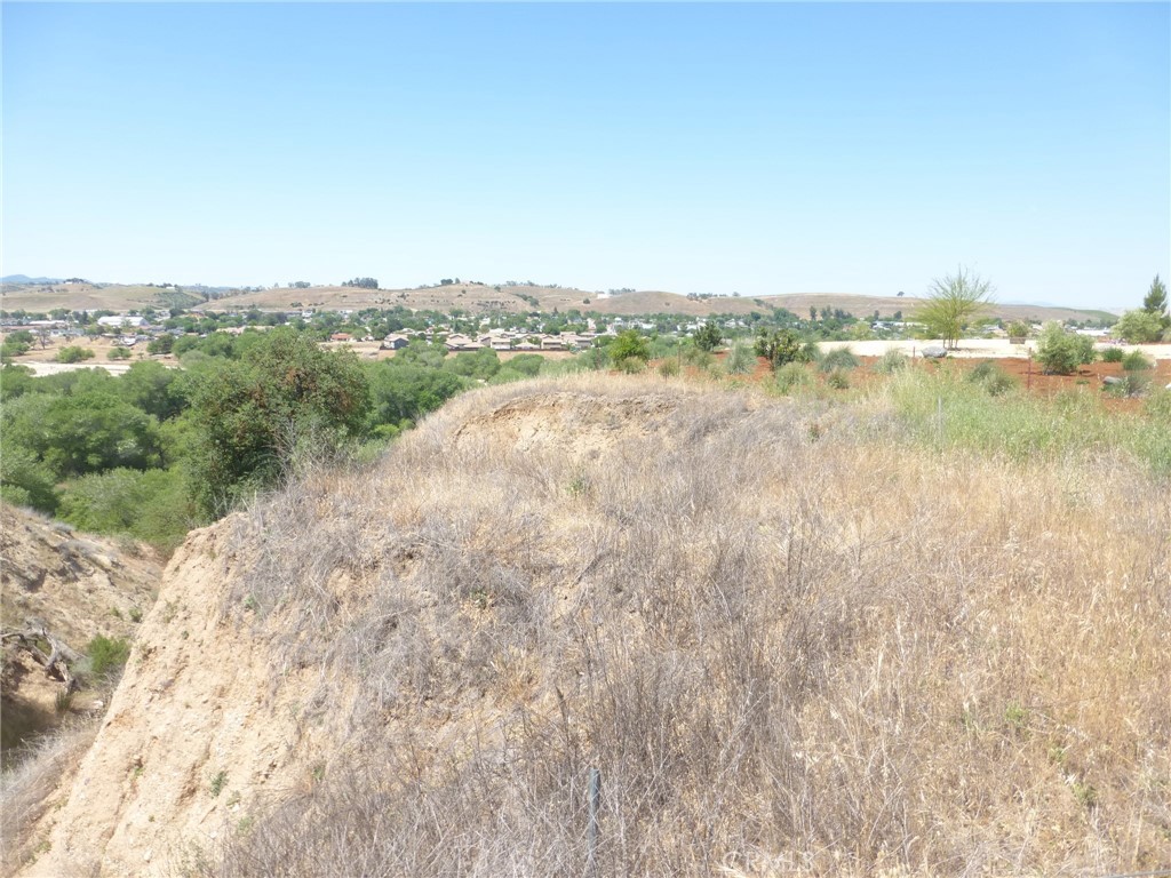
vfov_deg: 56.8
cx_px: 586
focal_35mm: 24
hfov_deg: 71.6
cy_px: 439
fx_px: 812
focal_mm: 4.3
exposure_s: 1/500
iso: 100
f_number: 4
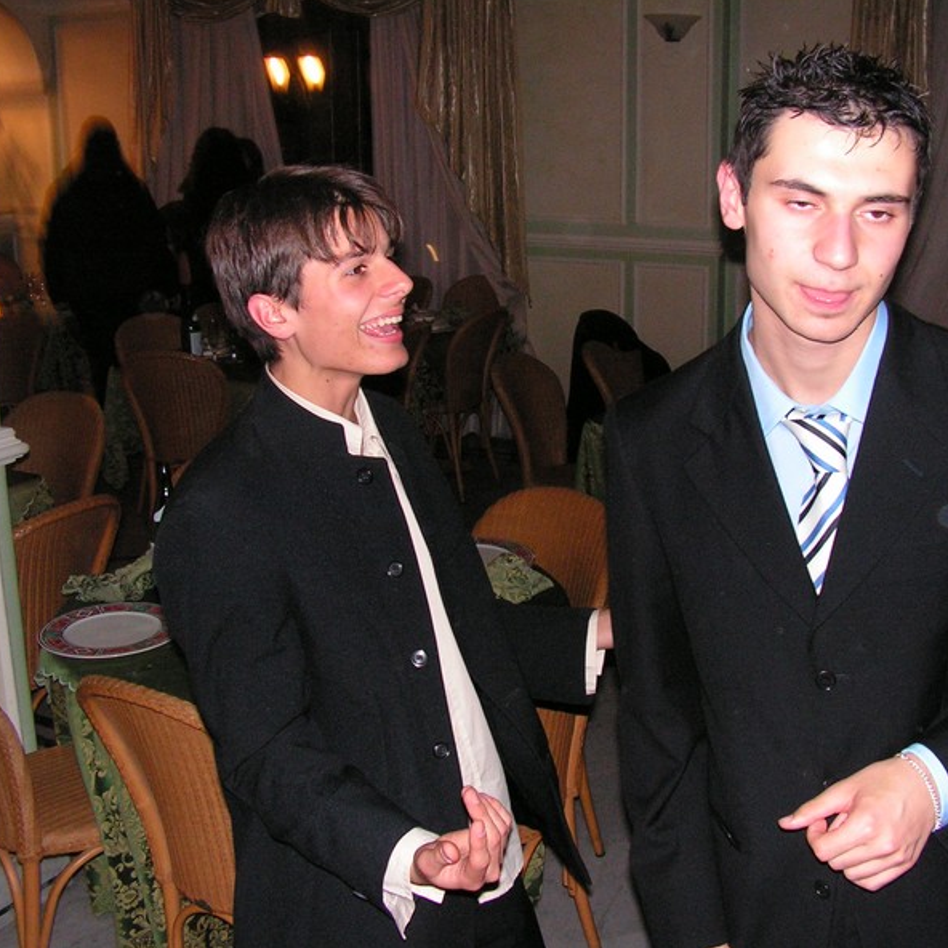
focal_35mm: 43
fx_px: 1332
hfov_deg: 39.1
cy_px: 472
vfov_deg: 39.2
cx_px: 543
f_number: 3.2
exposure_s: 1/40
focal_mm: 6
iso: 200
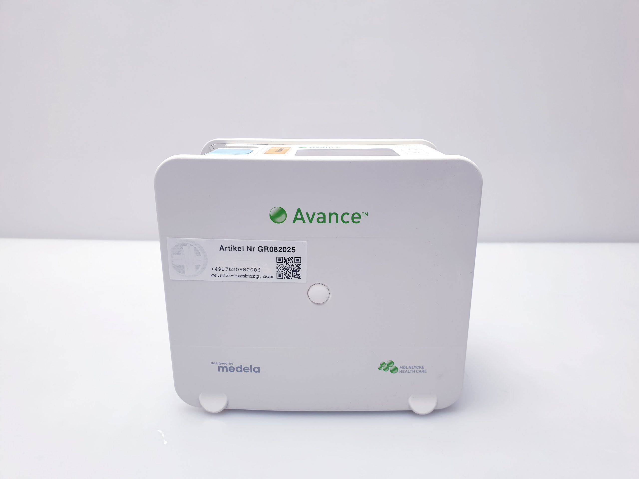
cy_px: 240
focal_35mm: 26
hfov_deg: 67.3
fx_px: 480
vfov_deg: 53.1
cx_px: 320
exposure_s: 1/50
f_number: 2.4
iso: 64
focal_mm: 4.3
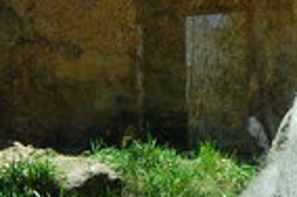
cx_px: 416
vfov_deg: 8.1
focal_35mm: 169
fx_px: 1391
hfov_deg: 11.8
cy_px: 130
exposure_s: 1/320
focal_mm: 20
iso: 400
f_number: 9
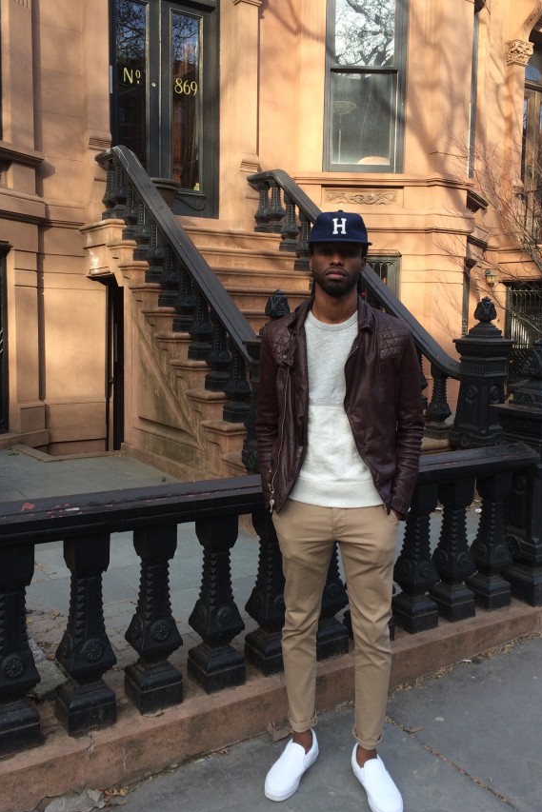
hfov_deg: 40.0
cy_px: 383
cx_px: 271
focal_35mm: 33
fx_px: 745
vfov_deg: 57.2
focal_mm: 4.15
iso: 32
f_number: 2.2
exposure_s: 1/191
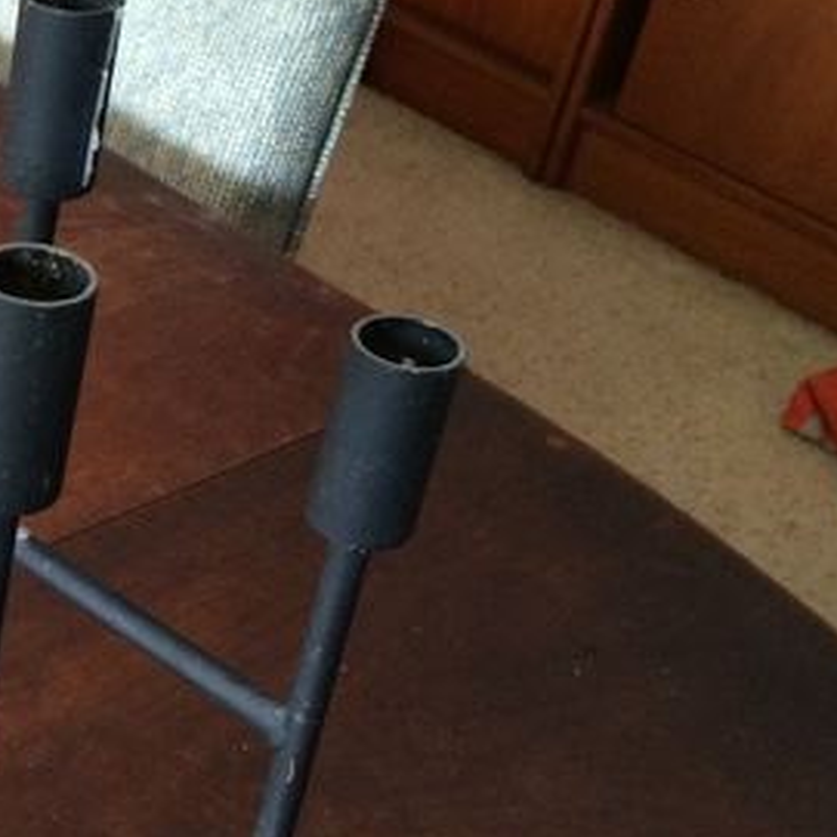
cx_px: -411
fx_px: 2407
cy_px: 533
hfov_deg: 17.7
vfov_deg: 19.7
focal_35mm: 88
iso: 160
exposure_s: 1/30
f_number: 2.2
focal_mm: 4.12
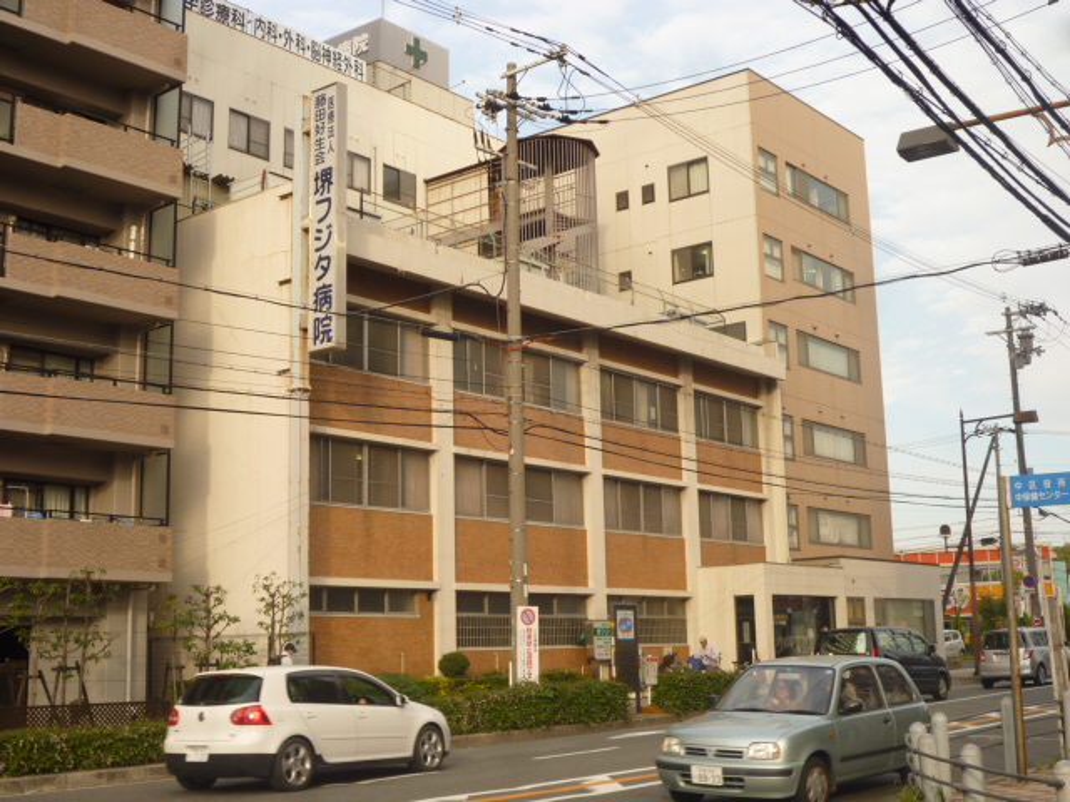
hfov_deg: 43.9
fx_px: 1329
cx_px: 535
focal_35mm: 43
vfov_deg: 33.6
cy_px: 401
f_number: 4
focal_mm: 7.7
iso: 80
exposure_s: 1/125
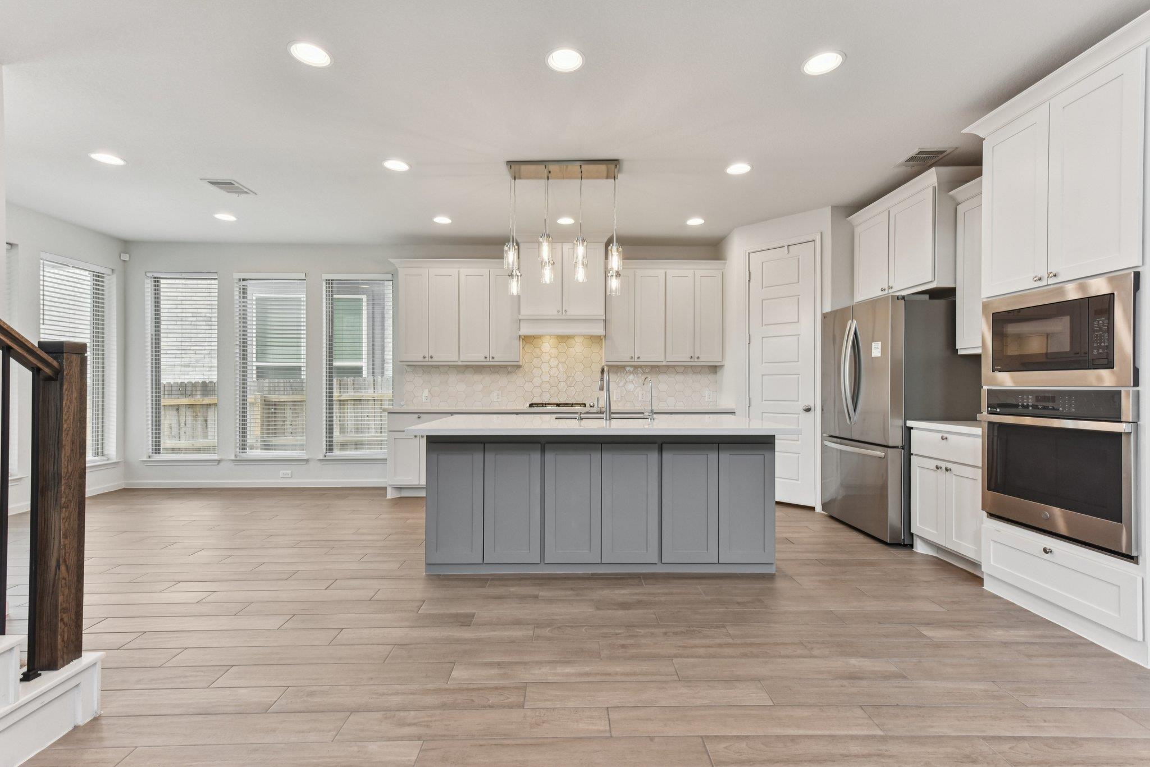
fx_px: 511
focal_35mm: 16
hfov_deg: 96.7
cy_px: 384
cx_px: 575
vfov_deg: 73.8
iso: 800
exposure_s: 1/100
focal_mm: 16
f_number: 8
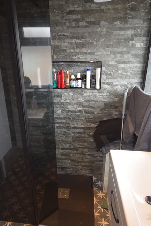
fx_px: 145
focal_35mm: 23
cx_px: 69
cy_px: 114
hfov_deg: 55.0
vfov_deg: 76.1
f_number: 5.6
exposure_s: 1/125
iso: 800
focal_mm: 10
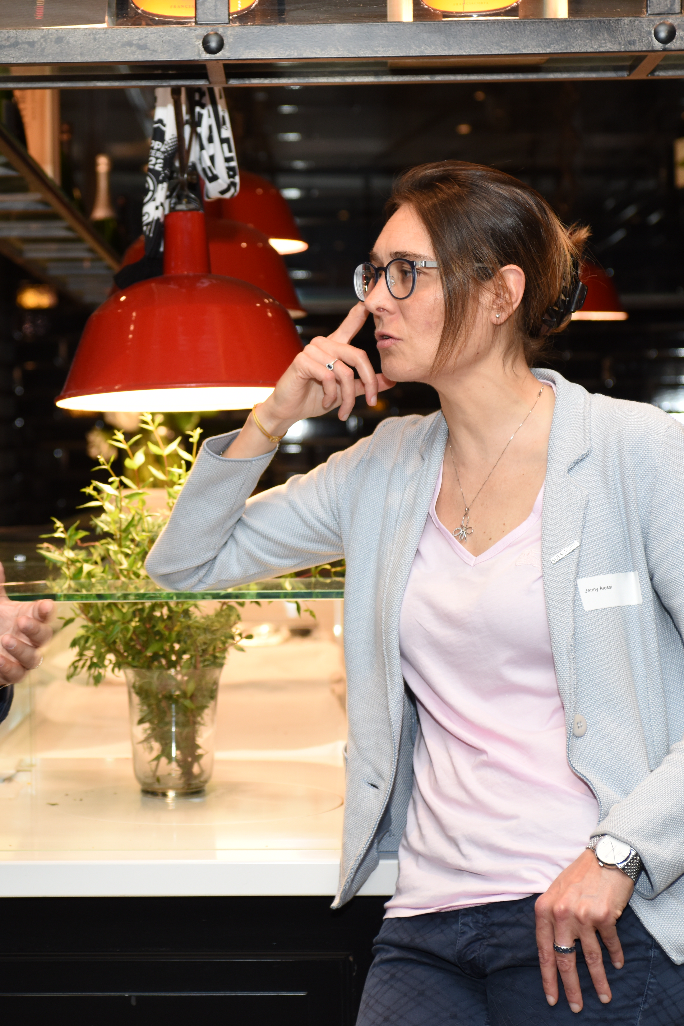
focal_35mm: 84
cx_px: 200
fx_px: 2394
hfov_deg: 16.2
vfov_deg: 24.2
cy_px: 513
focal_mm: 56
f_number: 4
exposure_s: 1/80
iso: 500
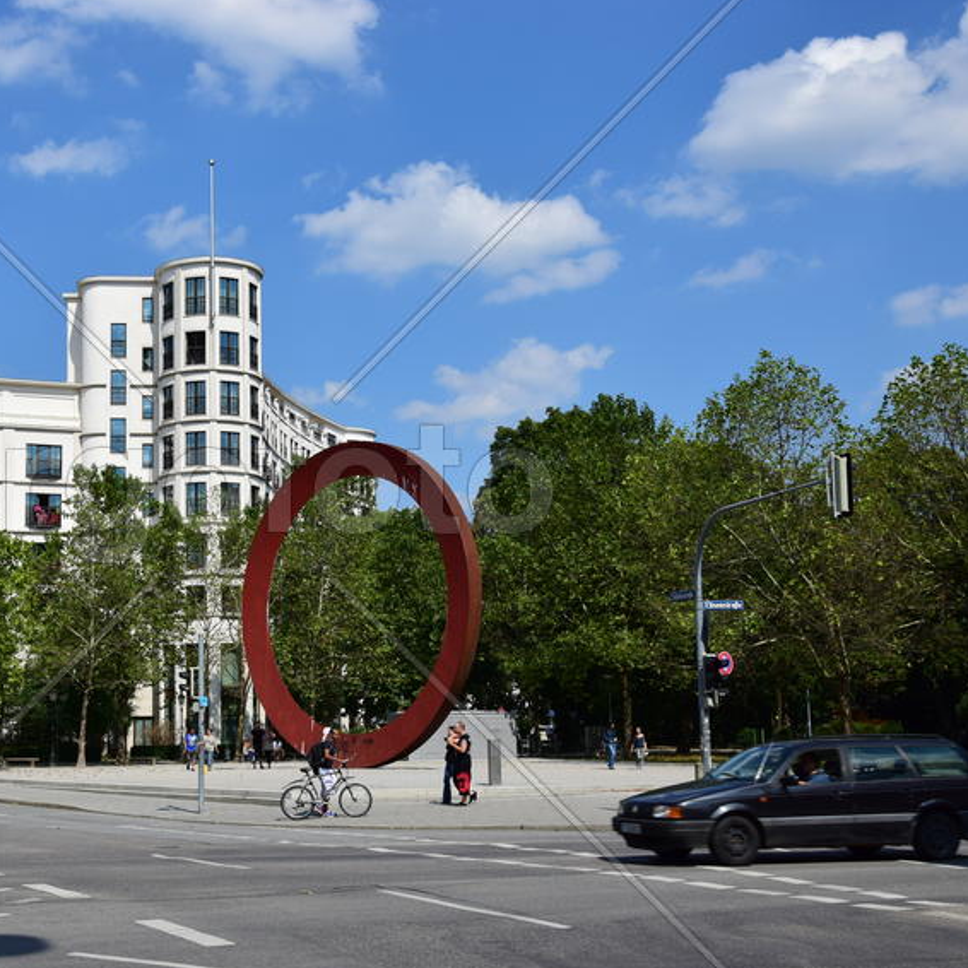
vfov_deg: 36.1
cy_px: 491
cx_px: 243
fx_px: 1487
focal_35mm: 47
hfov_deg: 35.3
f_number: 9
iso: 100
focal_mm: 24
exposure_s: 1/250
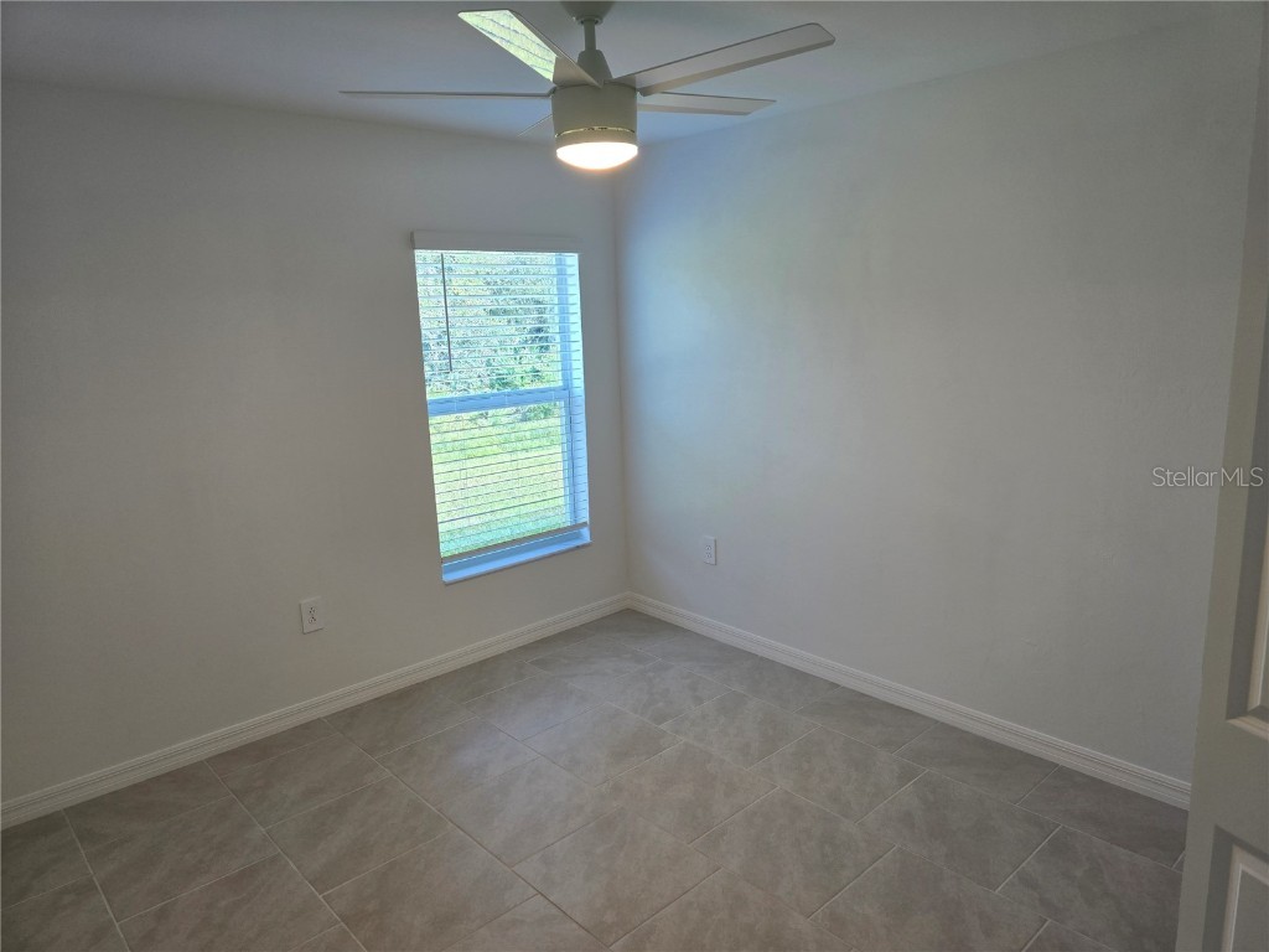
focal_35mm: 23
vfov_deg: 58.9
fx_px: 843
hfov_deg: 73.9
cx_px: 634
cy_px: 476
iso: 64
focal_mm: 6.3
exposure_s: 1/120
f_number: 1.7
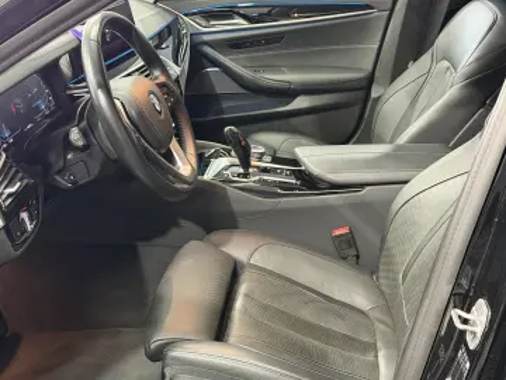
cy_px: 190
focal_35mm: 48
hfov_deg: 39.7
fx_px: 702
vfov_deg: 30.3
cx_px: 253
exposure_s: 1/25
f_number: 1.78
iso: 400
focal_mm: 6.76
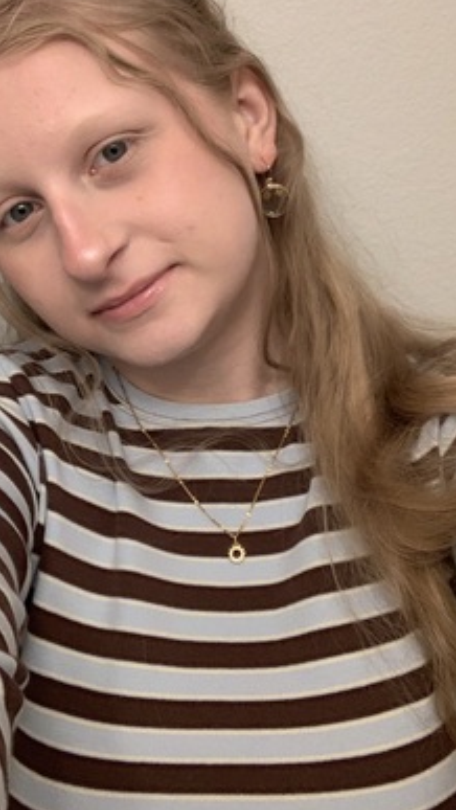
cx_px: 189
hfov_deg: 26.5
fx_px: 966
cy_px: 303
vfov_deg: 45.1
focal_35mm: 45
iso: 125
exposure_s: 1/60
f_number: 2.2
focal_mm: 2.87
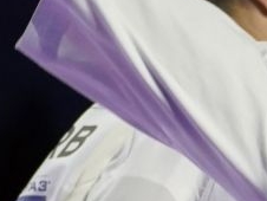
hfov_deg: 2.0
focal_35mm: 964
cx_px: 506
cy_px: 413
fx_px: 7443
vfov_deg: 1.5
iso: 2000
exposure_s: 1/1000
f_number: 2.8
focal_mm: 126
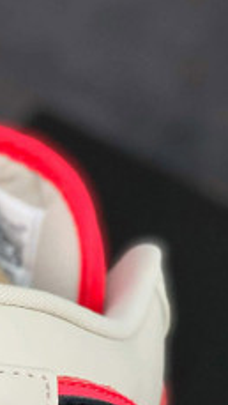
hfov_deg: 6.8
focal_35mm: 178
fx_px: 1911
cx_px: -7
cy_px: 451
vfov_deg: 11.9
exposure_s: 1/246
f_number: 2
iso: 20
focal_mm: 6
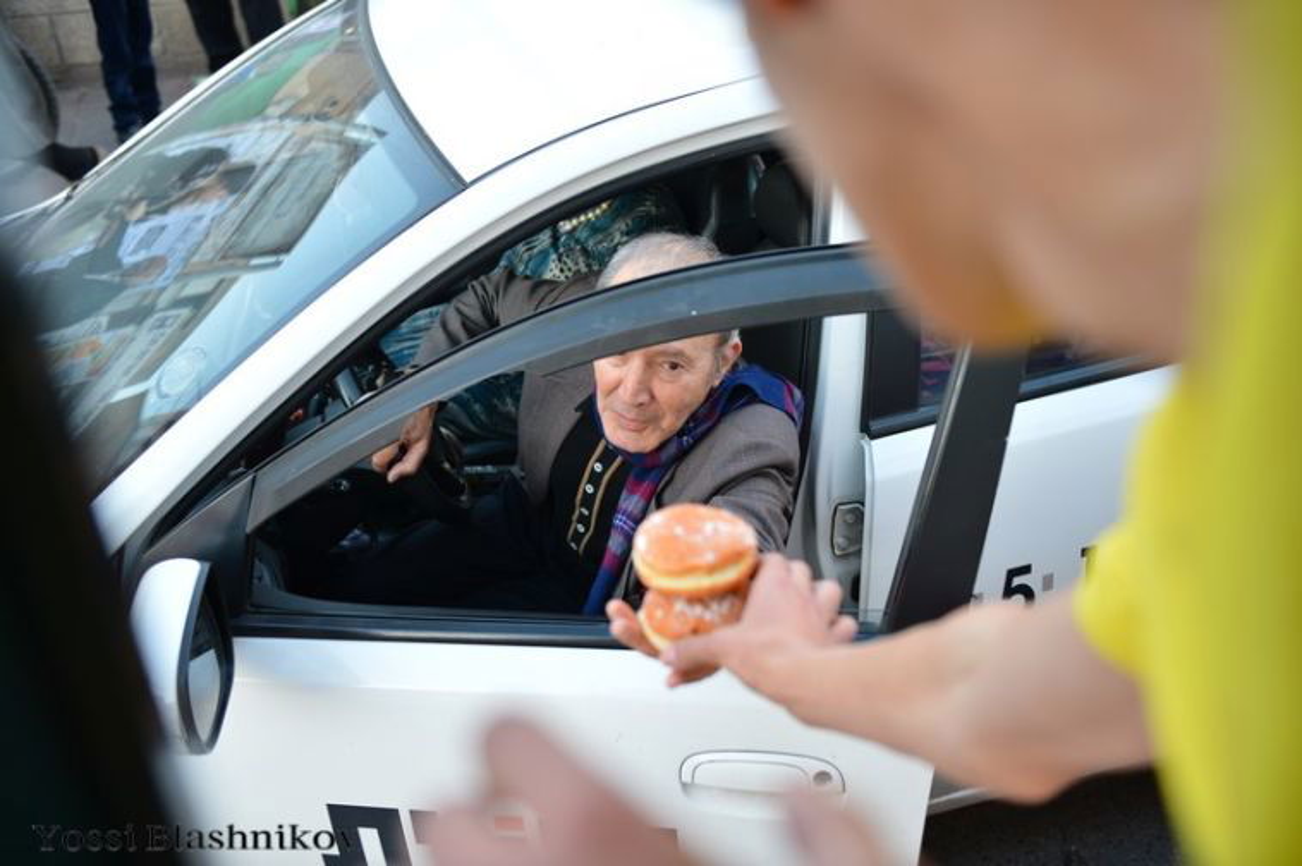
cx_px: 651
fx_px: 1373
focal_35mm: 38
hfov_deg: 50.7
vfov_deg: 35.0
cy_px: 433
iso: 400
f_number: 2.8
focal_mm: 38
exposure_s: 1/160
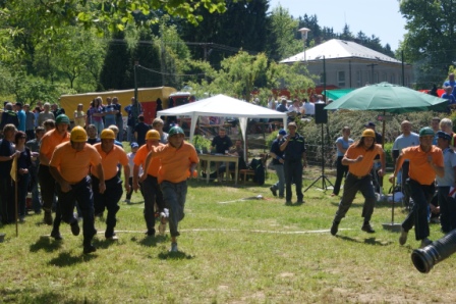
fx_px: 1139
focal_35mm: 90
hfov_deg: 22.6
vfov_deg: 15.2
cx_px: 228
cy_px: 152
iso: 100
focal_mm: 60
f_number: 5.6
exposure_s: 1/400
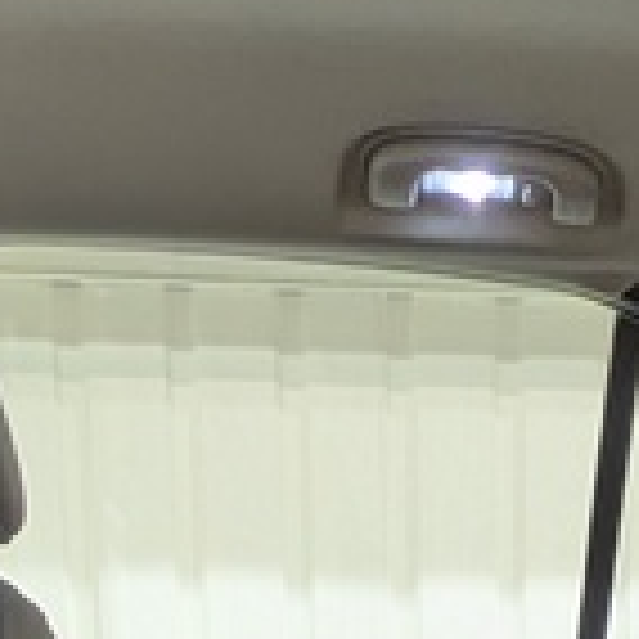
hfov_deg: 19.3
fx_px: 1859
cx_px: 531
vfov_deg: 15.9
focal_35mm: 89
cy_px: 1228
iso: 87
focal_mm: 1.83
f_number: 2.2
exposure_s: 1/25
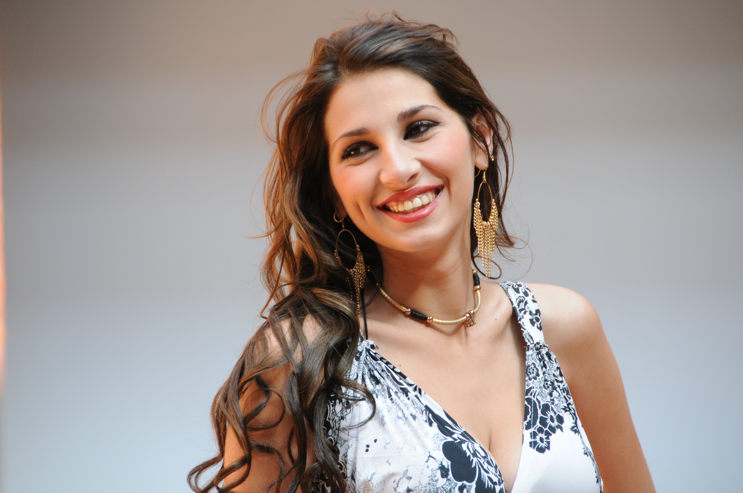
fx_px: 6184
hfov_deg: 6.9
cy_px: 246
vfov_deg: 4.6
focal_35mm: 300
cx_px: 372
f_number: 5.6
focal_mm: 200
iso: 640
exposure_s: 1/80
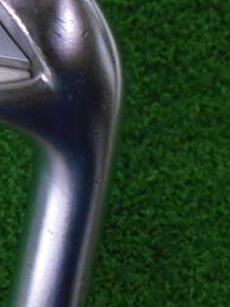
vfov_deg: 28.7
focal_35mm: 66
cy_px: 55
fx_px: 585
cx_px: -54
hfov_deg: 20.6
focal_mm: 4.6
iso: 800
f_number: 3.2
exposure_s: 1/160
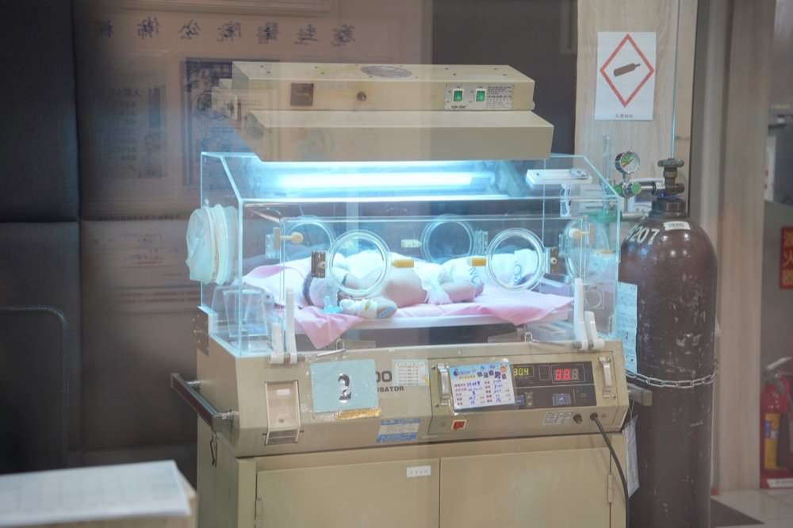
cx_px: 396
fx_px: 1460
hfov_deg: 30.4
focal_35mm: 66
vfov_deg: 20.5
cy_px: 264
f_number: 4
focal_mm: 66.3
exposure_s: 1/160
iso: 640
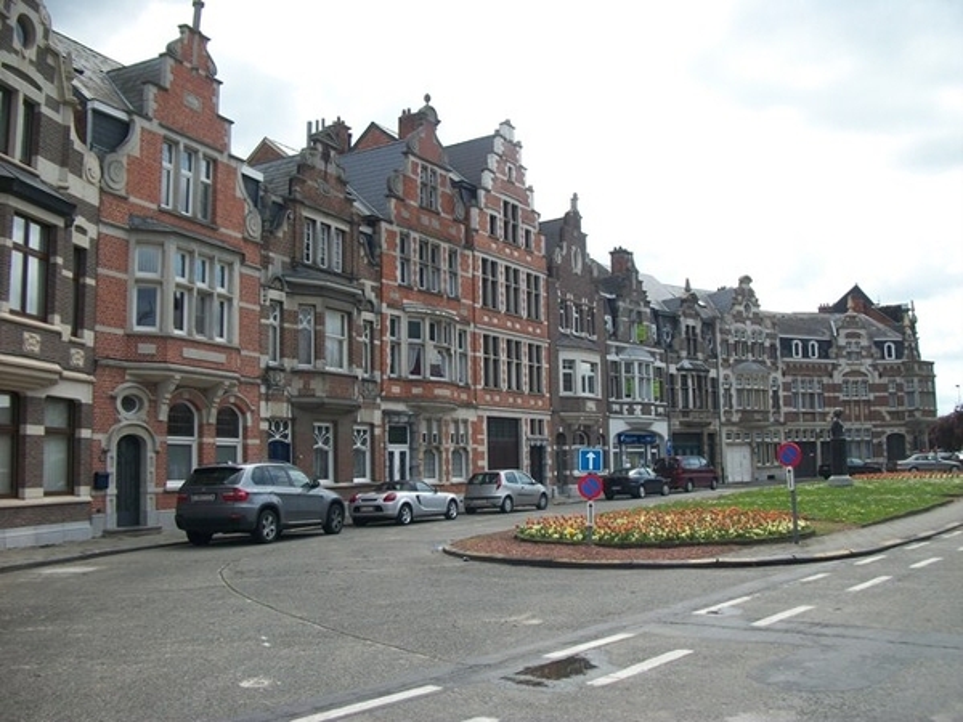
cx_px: 482
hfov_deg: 56.8
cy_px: 361
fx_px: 890
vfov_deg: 44.2
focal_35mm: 32
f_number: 8.8
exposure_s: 1/125
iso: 80
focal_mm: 5.7
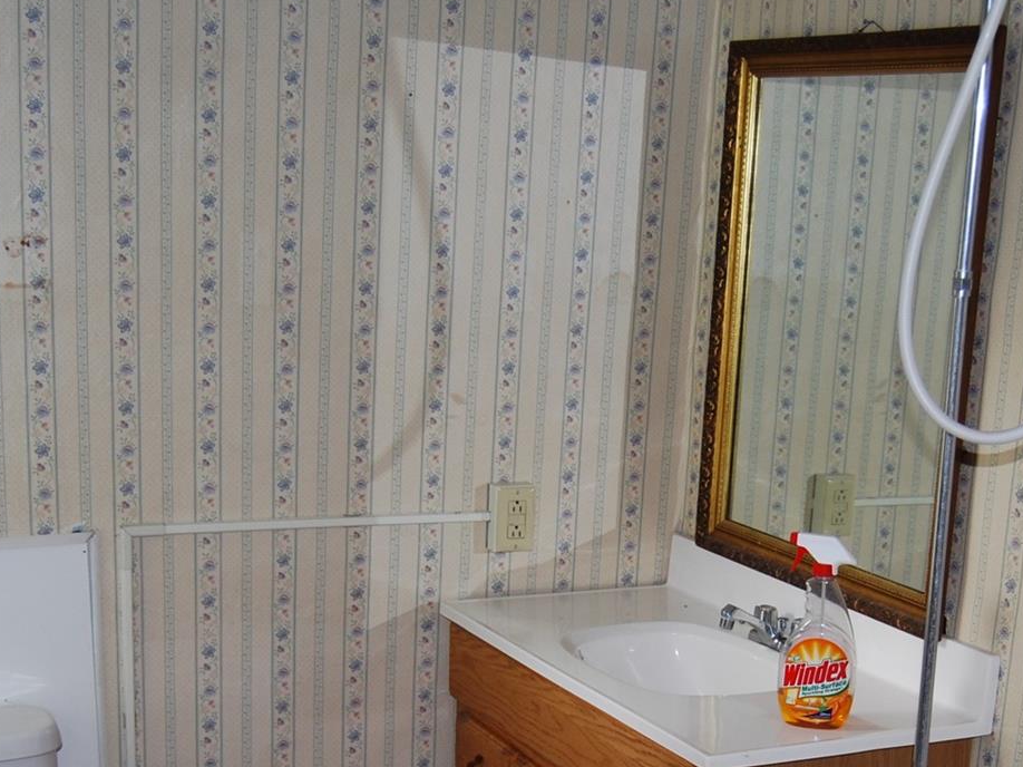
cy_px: 746
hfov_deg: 33.1
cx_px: 643
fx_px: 1714
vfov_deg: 24.2
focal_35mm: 58
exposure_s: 1/60
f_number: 3.5
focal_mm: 18
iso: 200
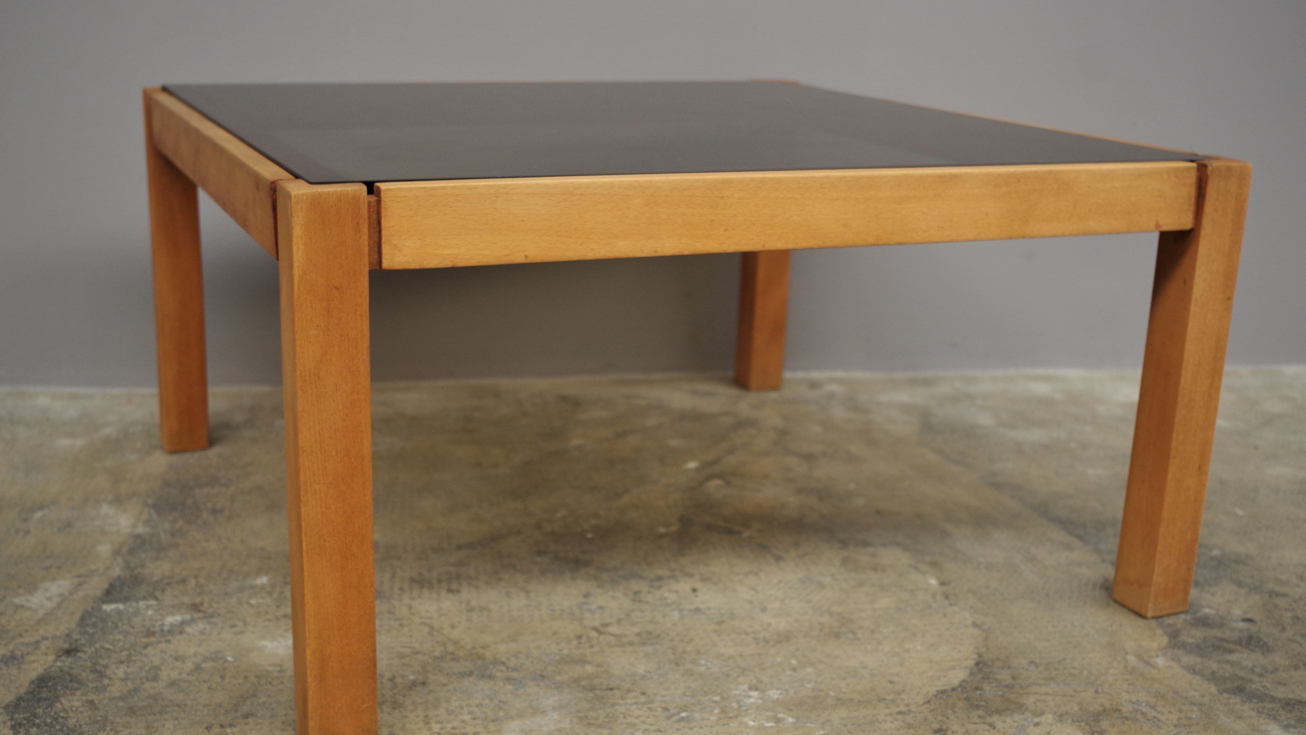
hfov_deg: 52.8
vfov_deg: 31.2
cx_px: 653
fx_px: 1316
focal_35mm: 38
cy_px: 381
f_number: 4
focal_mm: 24.38
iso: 400
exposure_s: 1/60
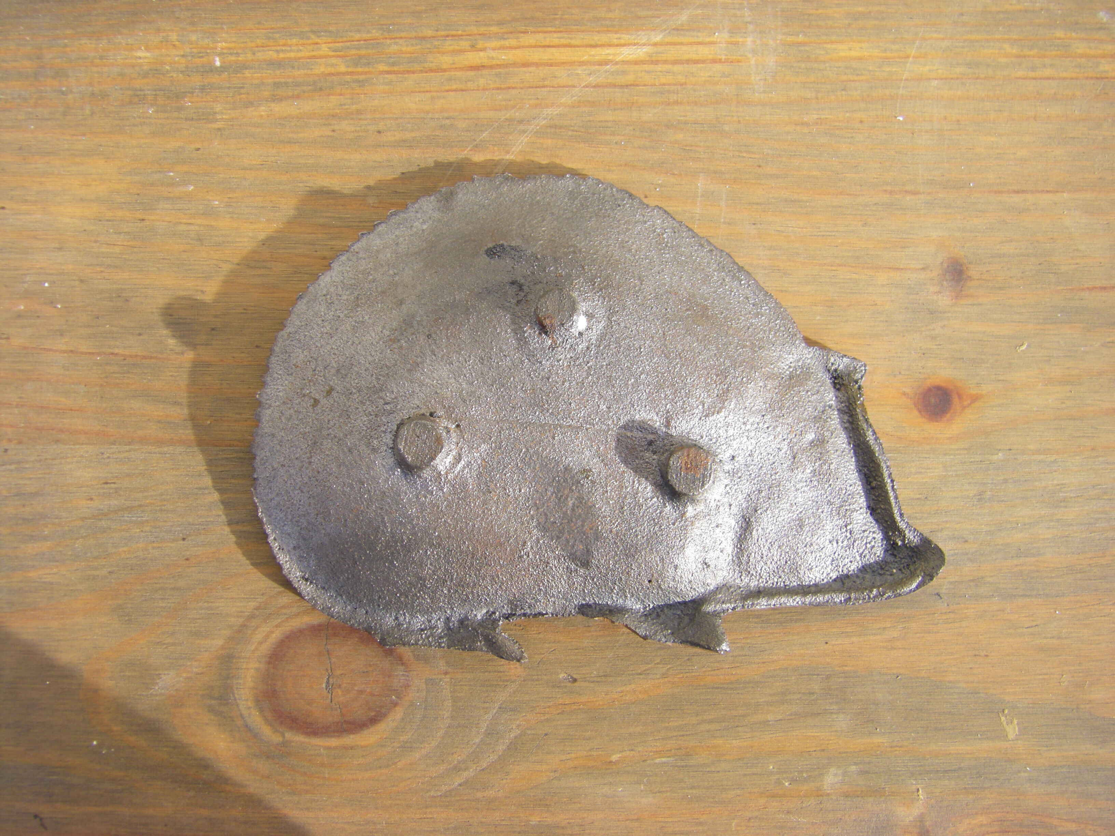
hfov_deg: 49.0
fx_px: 1224
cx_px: 558
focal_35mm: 38
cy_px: 418
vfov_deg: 37.7
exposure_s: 1/100
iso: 64
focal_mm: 6.3
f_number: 3.5
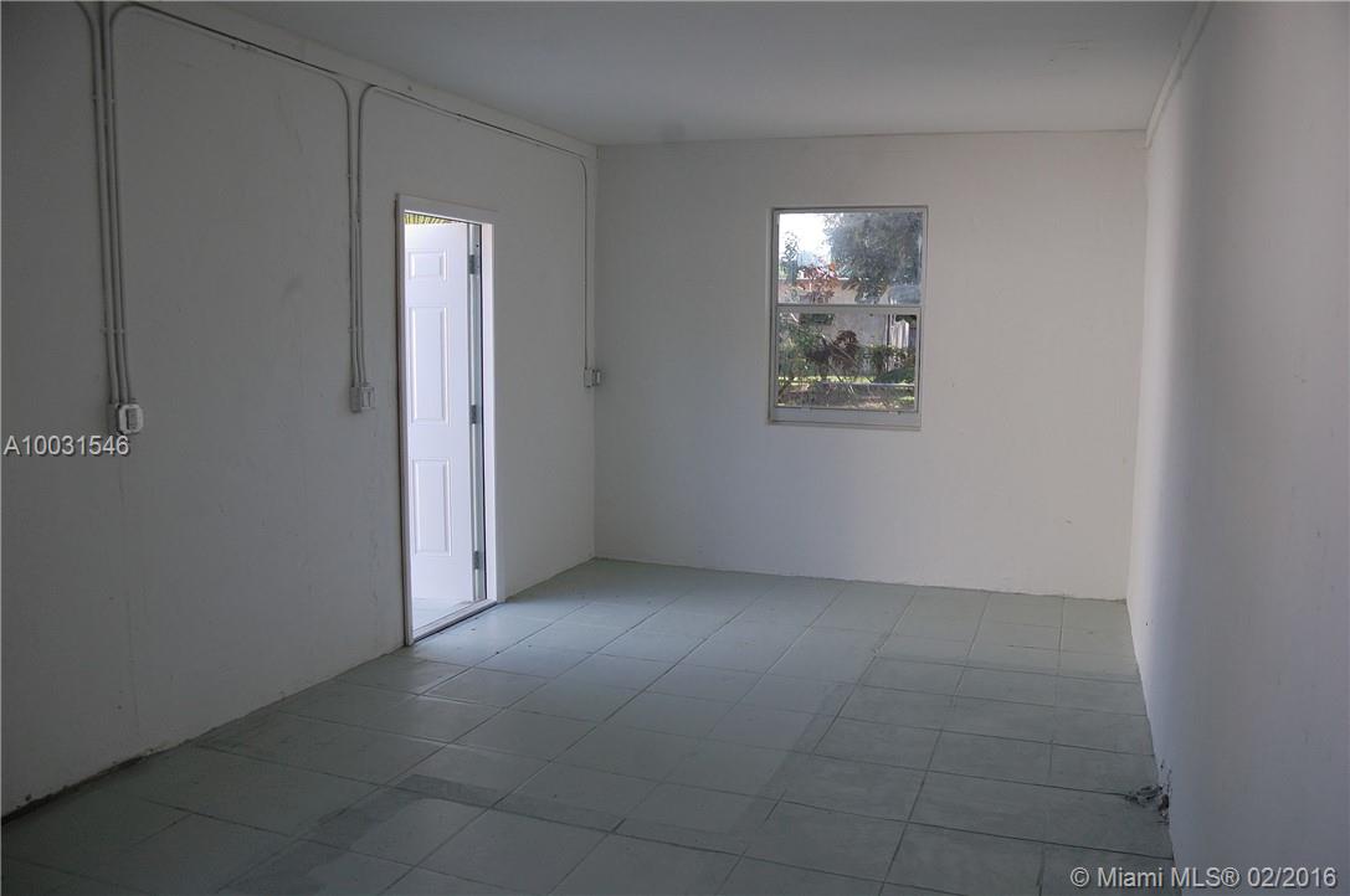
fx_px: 1011
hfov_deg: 67.4
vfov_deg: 47.8
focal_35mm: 27
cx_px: 675
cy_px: 448
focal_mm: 18
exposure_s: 1/125
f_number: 5.6
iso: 280
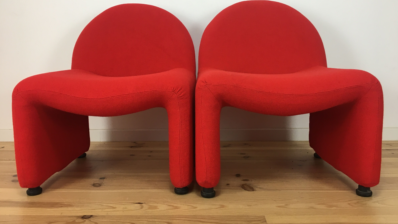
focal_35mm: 32
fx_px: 338
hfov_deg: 61.0
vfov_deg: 36.6
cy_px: 100
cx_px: 200
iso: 50
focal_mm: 4.15
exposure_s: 1/33
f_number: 2.2
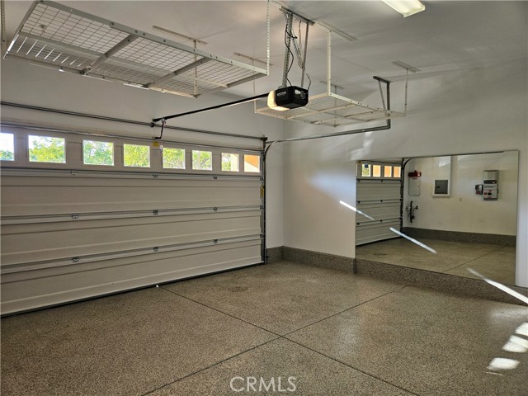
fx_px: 351
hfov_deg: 73.9
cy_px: 198
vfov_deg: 58.9
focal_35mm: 23
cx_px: 264
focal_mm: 5.4
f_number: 1.8
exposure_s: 1/120
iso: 125
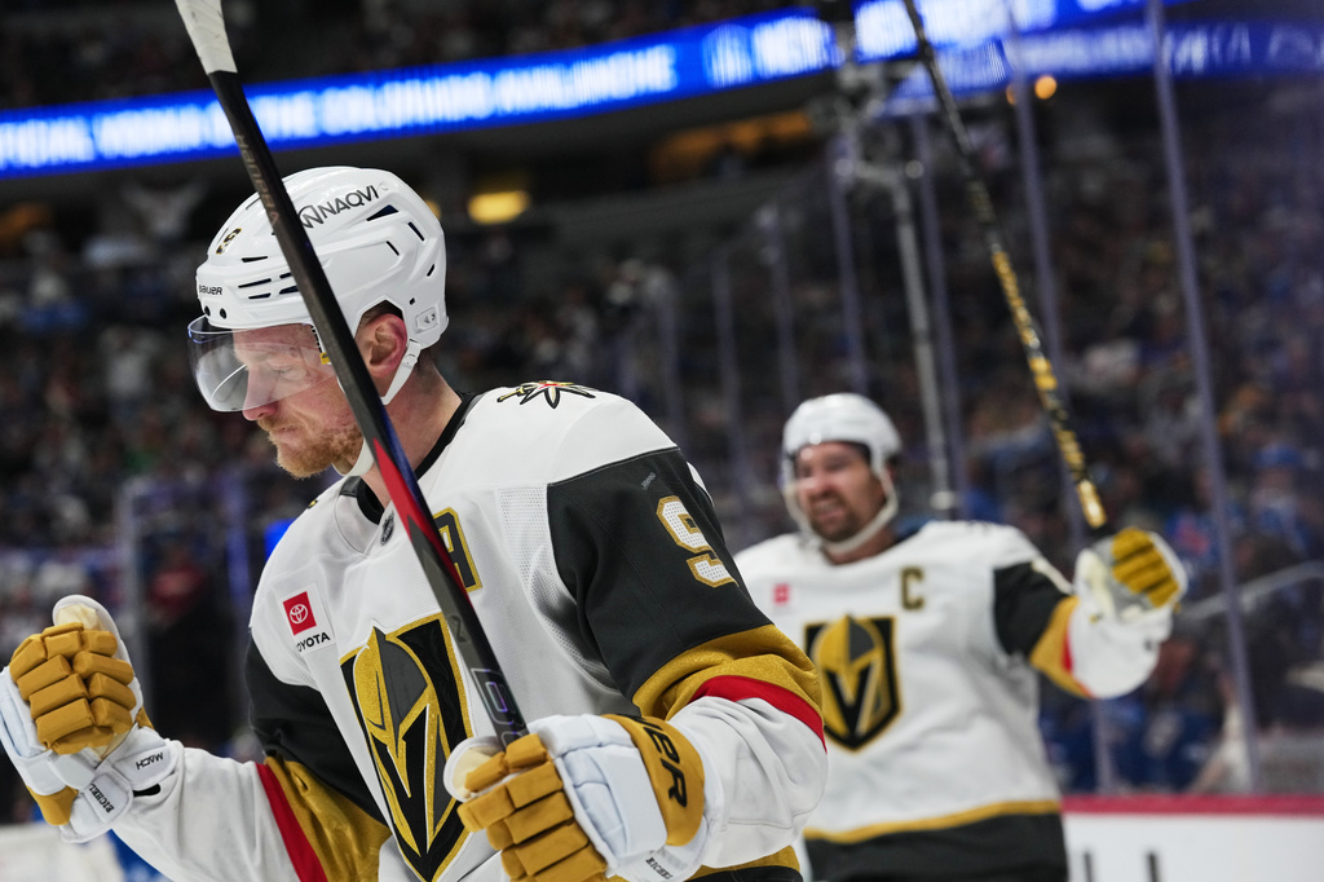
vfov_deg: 16.1
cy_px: 441
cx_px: 662
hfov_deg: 23.9
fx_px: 3125
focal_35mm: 85
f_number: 3.2
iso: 2500
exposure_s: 1/2500
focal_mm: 85
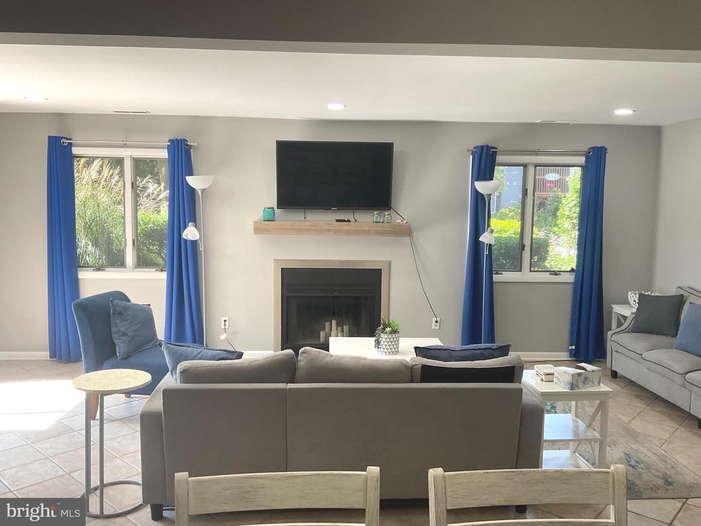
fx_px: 587
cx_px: 350
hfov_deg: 61.7
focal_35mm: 29
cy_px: 263
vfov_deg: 48.2
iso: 64
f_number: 1.8
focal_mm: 3
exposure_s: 1/120
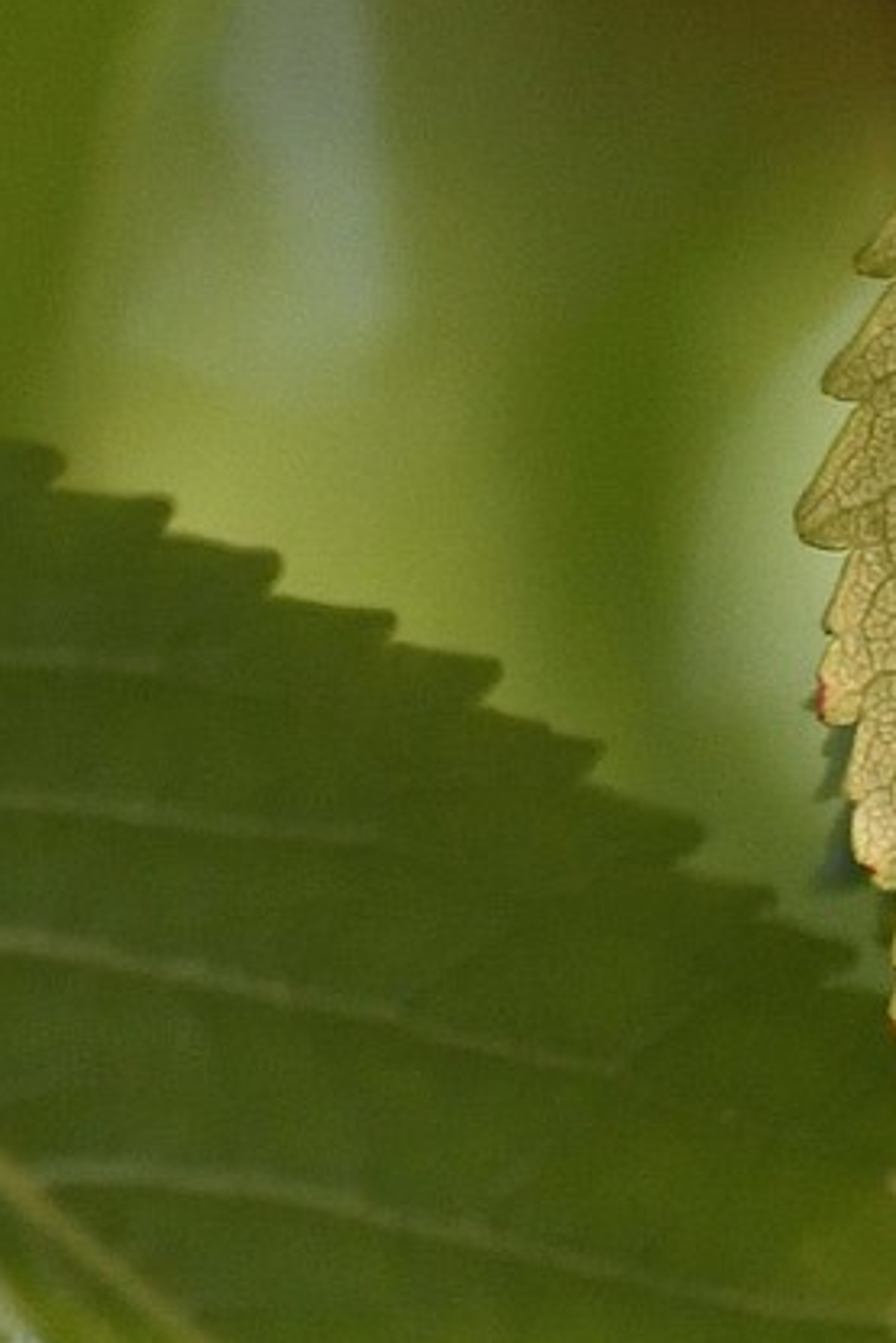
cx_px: -573
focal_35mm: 1157
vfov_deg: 1.8
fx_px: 43155
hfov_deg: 1.2
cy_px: -1824
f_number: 7.1
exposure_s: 1/80
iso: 1600
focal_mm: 200
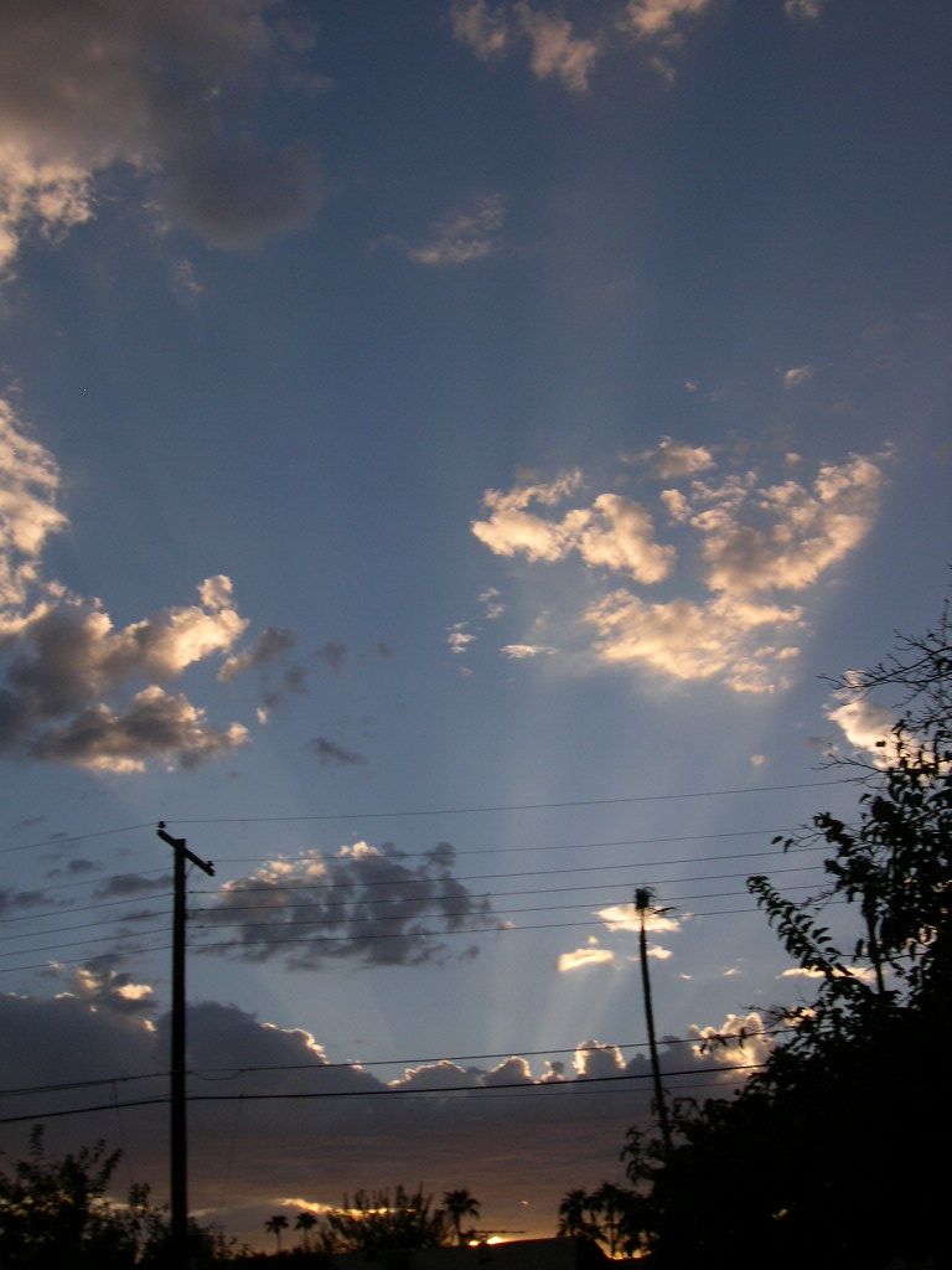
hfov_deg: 37.7
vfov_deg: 49.0
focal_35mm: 38
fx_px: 1393
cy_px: 635
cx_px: 476
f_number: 7.6
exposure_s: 1/180
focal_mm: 8
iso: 100
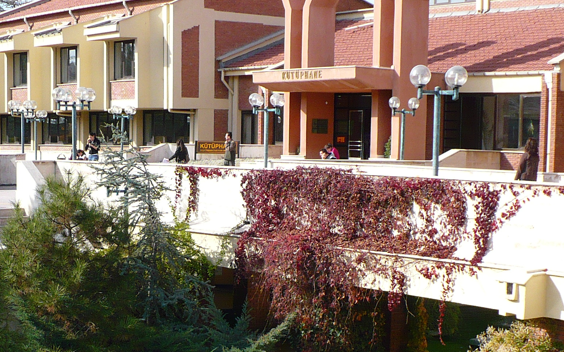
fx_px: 1199
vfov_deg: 16.3
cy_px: 369
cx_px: 216
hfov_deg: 26.4
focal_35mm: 78
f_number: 2.8
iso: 100
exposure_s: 1/640
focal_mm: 6.1
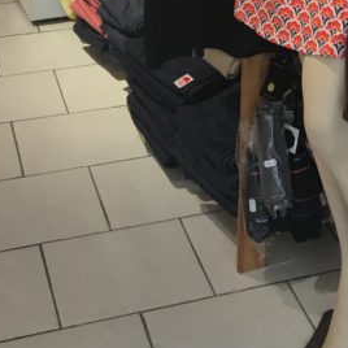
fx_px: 1115
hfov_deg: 17.3
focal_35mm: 98
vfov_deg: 16.0
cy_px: -205
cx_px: 358
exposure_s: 1/33
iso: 40
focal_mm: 4.15
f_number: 2.2
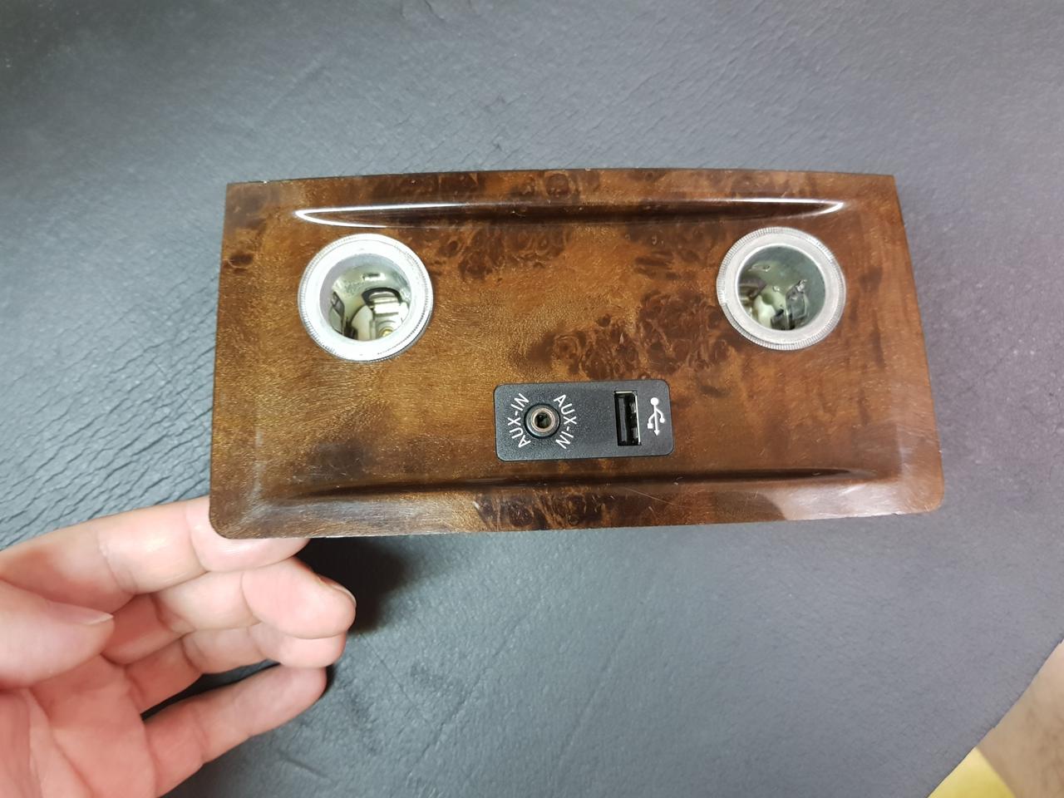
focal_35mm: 26
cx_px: 532
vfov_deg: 53.1
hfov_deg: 67.3
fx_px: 799
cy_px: 399
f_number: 1.7
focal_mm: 4.2
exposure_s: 1/10
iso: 200
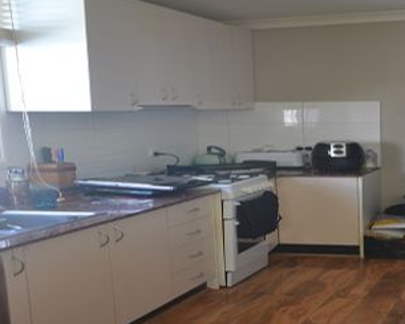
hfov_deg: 35.3
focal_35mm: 52
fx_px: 623
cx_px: 296
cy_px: 161
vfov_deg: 29.1
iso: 400
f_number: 4
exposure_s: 1/60
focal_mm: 24
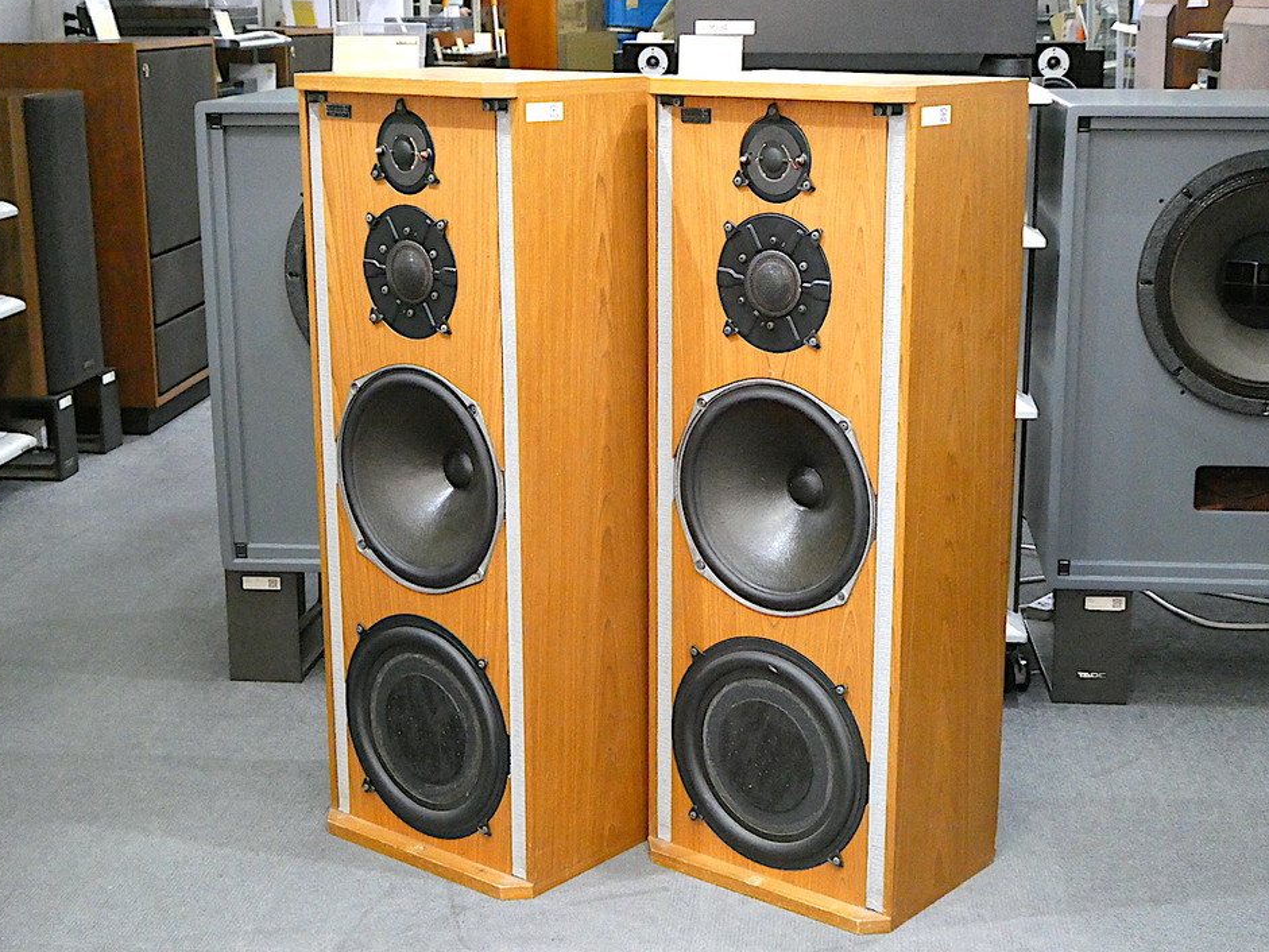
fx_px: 1870
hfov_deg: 37.5
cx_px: 631
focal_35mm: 51
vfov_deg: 28.6
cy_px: 477
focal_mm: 9
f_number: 4.1
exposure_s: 1/40
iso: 1600
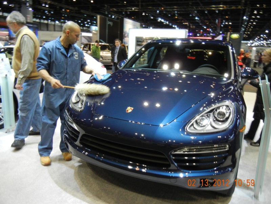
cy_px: 102
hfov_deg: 60.0
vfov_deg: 46.8
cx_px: 136
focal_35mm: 30
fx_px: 235
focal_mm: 5.4
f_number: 3.5
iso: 383
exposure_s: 1/60
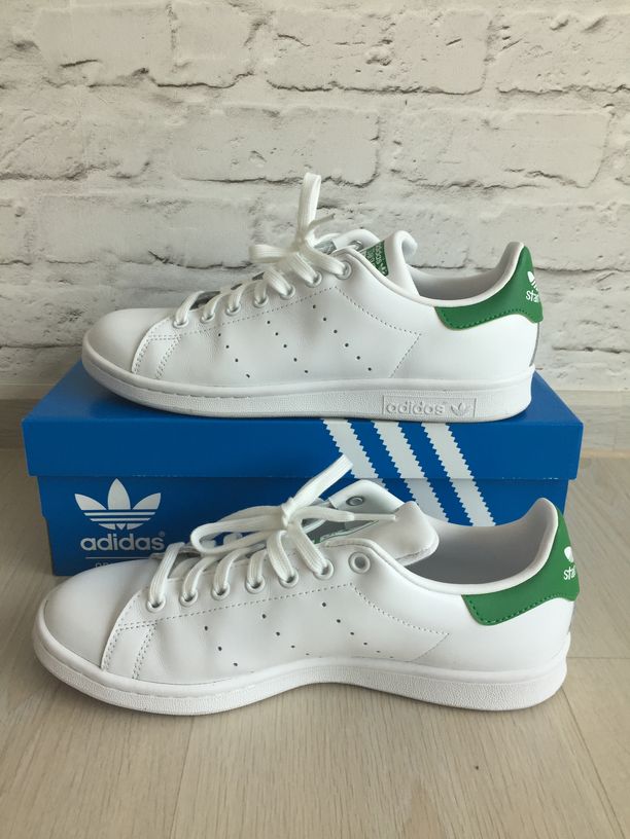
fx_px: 704
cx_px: 315
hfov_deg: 48.2
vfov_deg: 61.7
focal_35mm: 29
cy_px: 420
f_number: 2.2
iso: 50
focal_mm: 4.15
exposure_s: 1/100
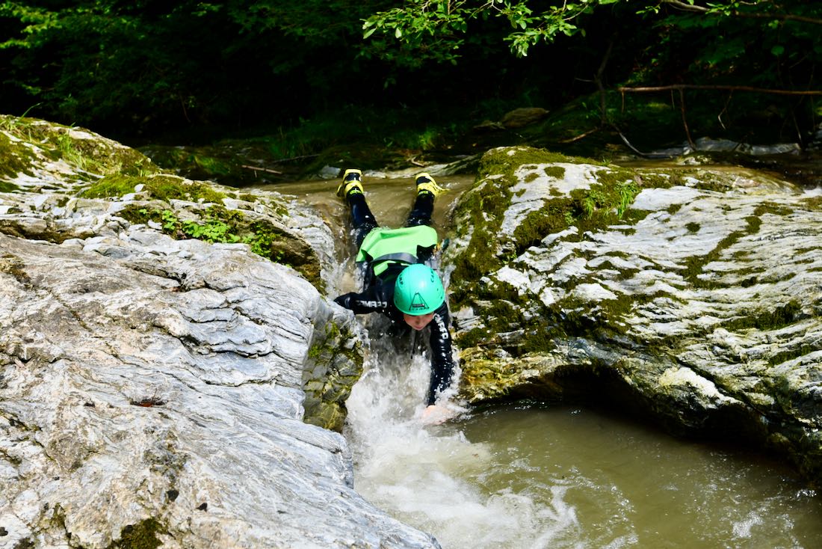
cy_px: 274
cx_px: 411
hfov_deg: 53.1
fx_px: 822
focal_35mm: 36
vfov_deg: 36.9
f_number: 5.6
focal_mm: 24
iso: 200
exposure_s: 1/250
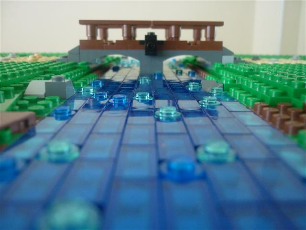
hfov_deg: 55.4
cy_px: 115
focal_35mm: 33
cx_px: 153
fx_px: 292
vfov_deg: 42.9
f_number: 2.8
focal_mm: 5.5
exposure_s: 1/10
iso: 400
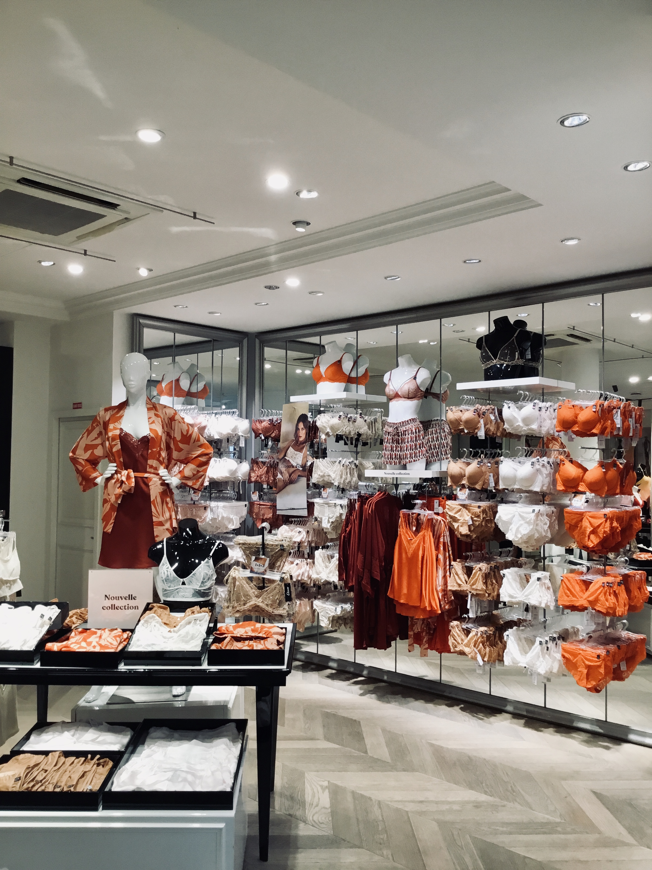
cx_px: 326
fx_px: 779
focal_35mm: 31
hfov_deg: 45.4
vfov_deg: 58.4
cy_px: 435
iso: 25
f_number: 2.4
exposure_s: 1/33
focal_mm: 3.3
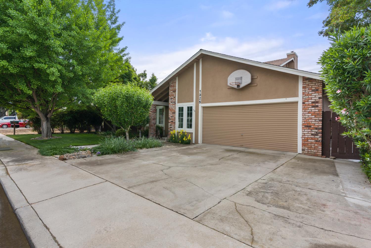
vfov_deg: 67.4
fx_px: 185
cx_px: 186
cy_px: 124
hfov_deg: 90.0
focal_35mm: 18
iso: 400
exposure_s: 1/160
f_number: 8
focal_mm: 18
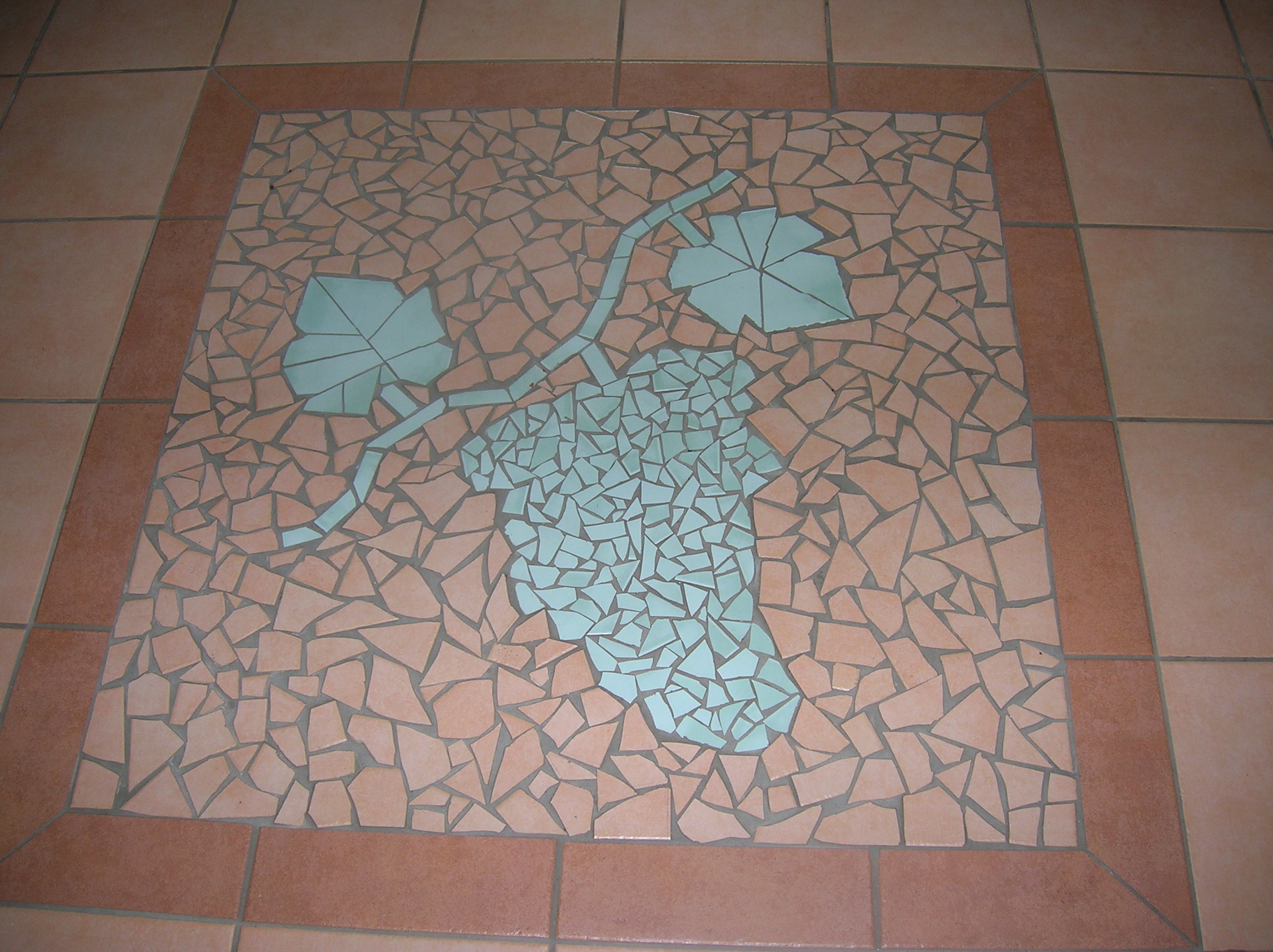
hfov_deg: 54.0
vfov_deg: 41.7
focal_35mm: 34
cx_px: 636
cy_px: 476
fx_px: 1249
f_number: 2.9
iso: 50
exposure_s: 1/60.1
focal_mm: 5.7
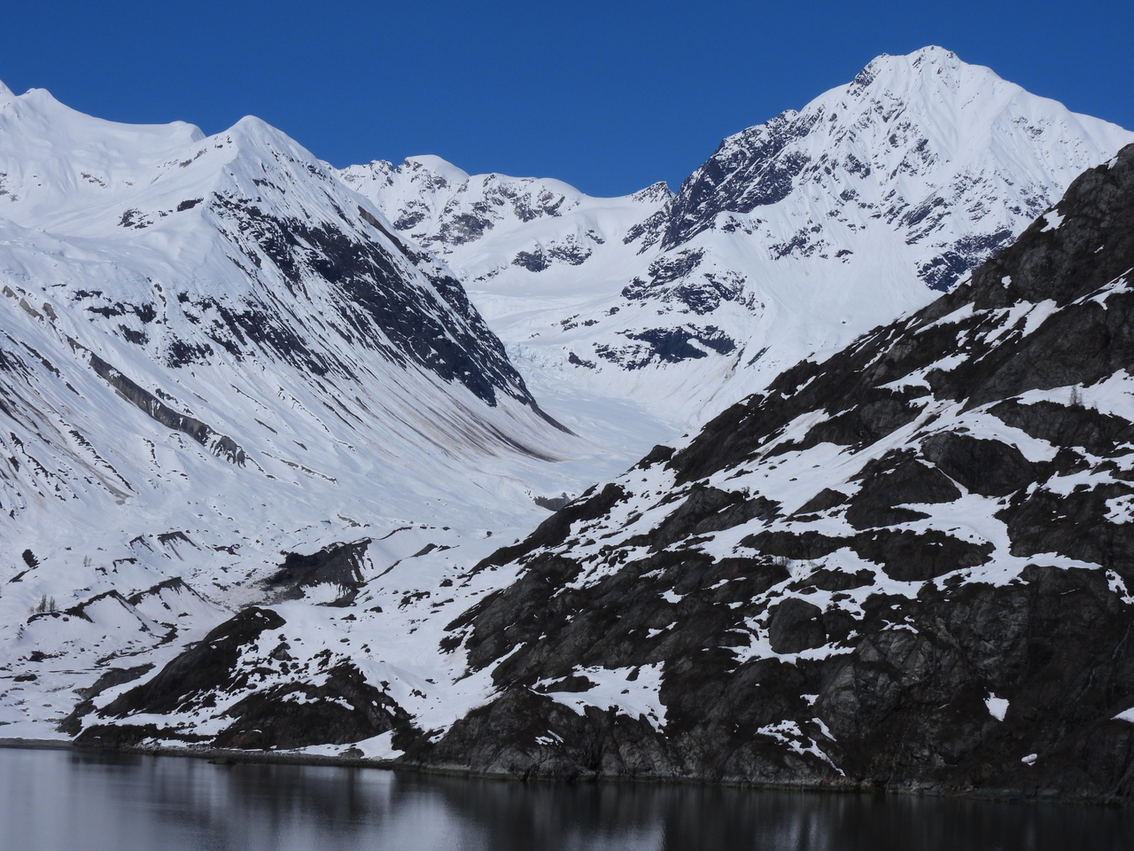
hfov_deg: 26.0
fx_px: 2457
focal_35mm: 75
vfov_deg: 19.6
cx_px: 567
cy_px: 426
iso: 100
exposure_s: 1/2000
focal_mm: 13.4
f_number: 6.3
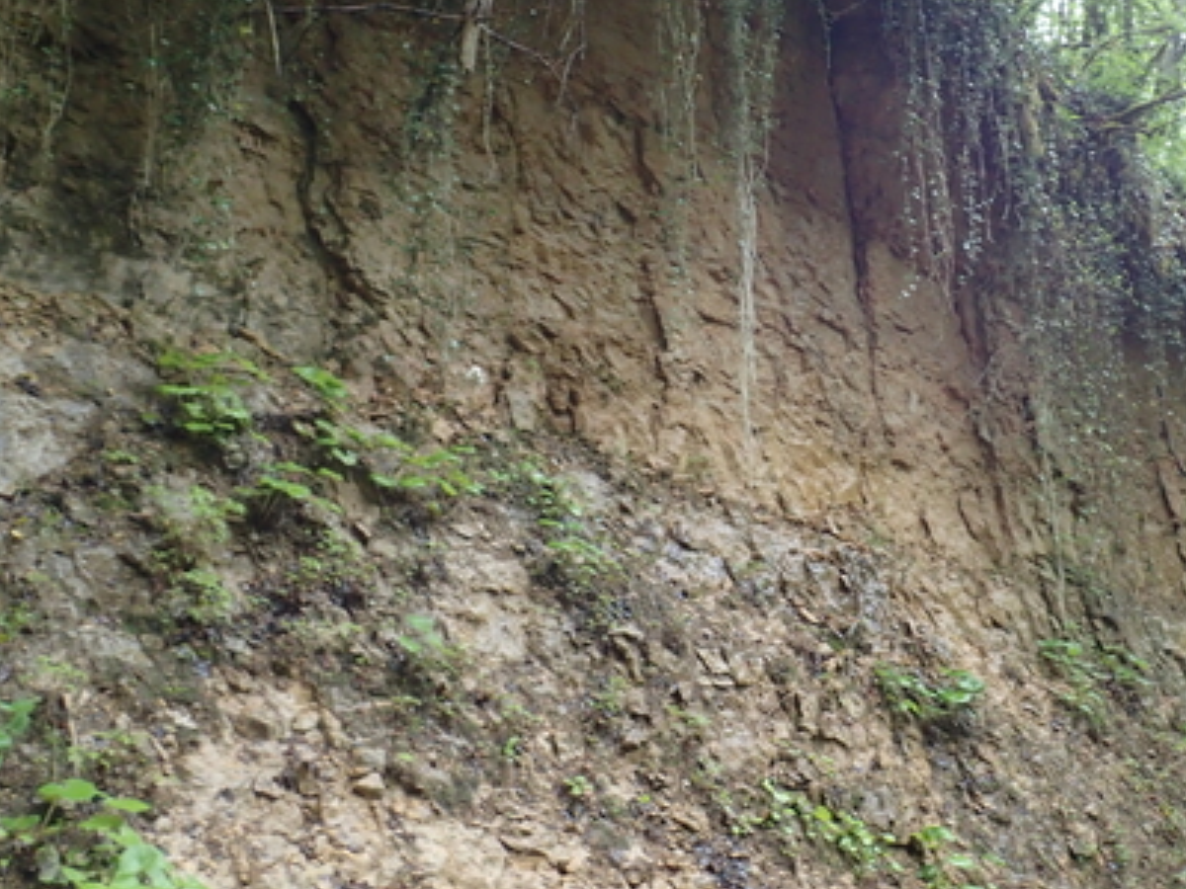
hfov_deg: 41.3
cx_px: 827
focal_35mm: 45
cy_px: 308
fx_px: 1542
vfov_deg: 32.0
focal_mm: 5.5
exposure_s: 1/60
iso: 400
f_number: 3.2
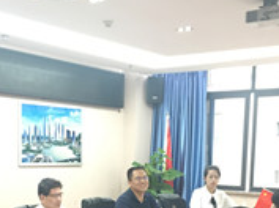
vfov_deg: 20.4
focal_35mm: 69
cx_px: 113
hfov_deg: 28.2
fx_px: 555
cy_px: 217
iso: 125
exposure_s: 1/17
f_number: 2.2
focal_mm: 4.15
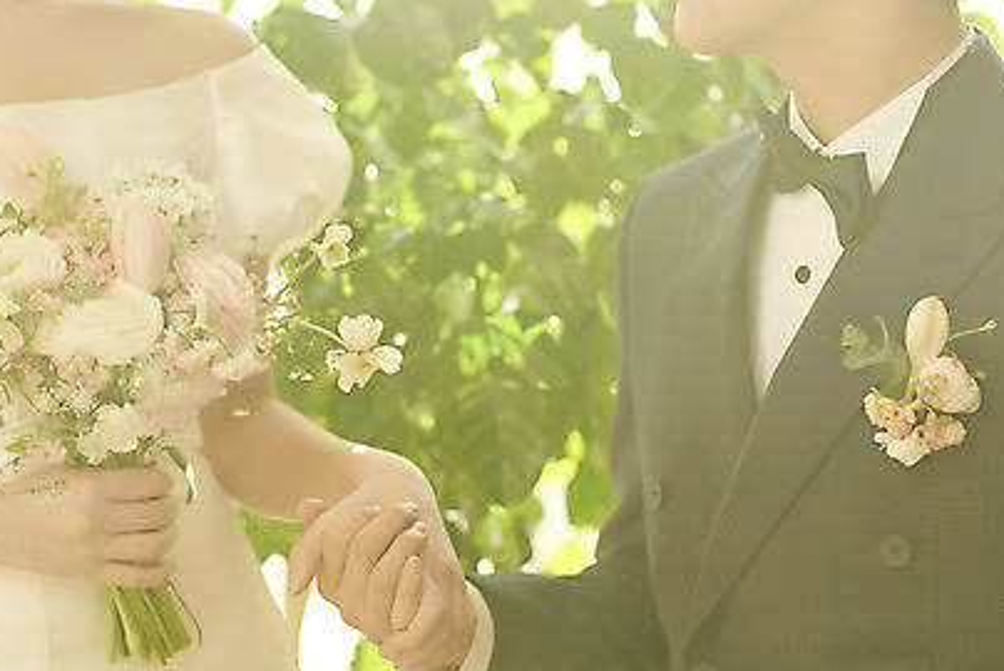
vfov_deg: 10.9
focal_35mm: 126
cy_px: 395
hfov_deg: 16.2
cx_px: 411
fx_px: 3516
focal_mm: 85
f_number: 2.8
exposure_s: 1/100
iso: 160
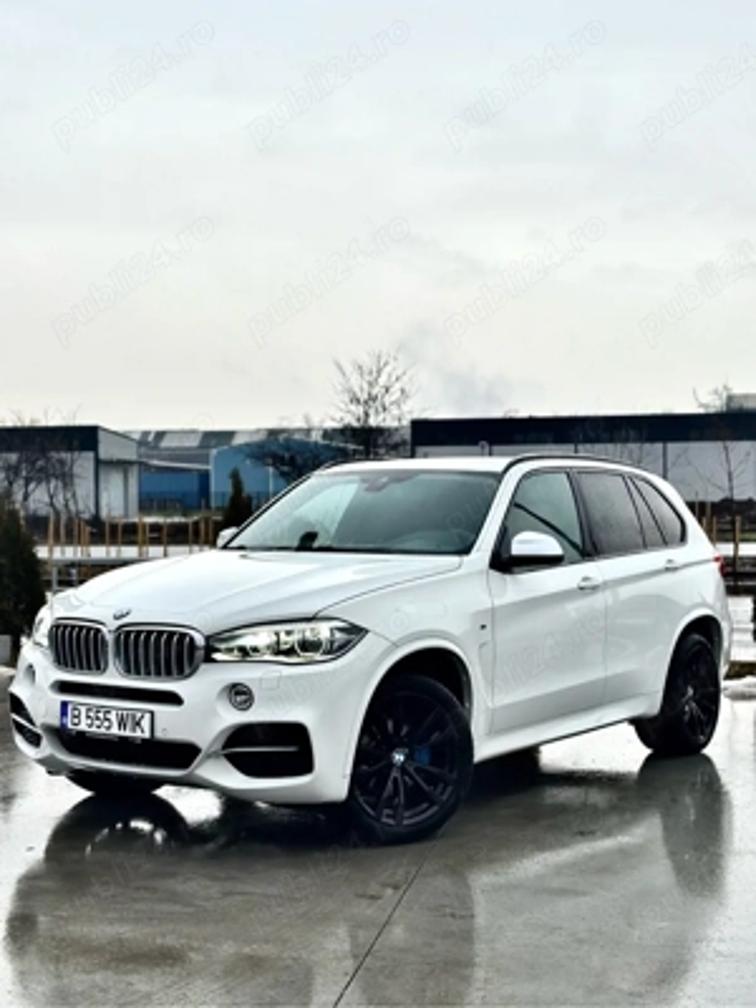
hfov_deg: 30.3
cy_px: 504
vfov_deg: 39.7
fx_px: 1398
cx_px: 378
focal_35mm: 48
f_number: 1.78
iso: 80
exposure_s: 1/668
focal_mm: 6.86
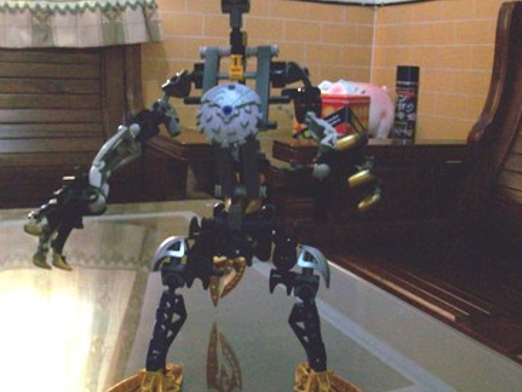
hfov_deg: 46.7
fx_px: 604
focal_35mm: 40
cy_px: 157
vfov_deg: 35.9
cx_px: 242
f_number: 2.8
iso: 160
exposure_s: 1/8
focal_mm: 5.7
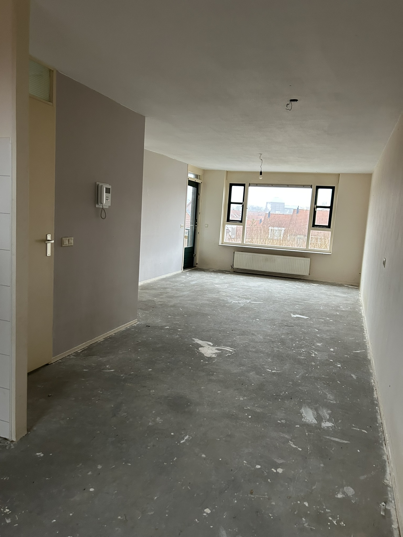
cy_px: 268
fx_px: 404
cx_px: 202
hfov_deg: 53.1
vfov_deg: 67.3
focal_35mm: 26
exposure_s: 1/60
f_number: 1.5
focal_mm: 5.7
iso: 250
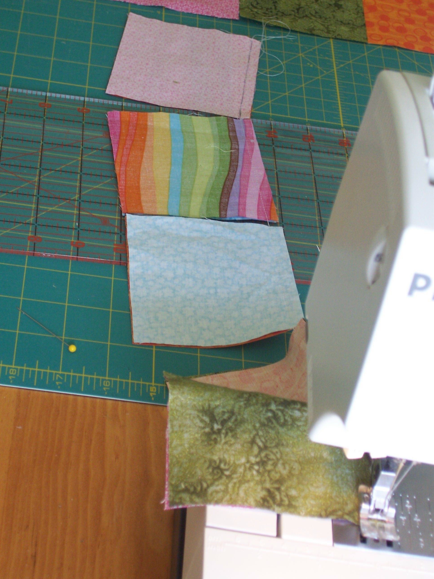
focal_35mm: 82
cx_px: 217
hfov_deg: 18.0
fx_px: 1371
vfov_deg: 23.8
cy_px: 290
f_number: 4.1
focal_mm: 13.5
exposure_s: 1/45
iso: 160
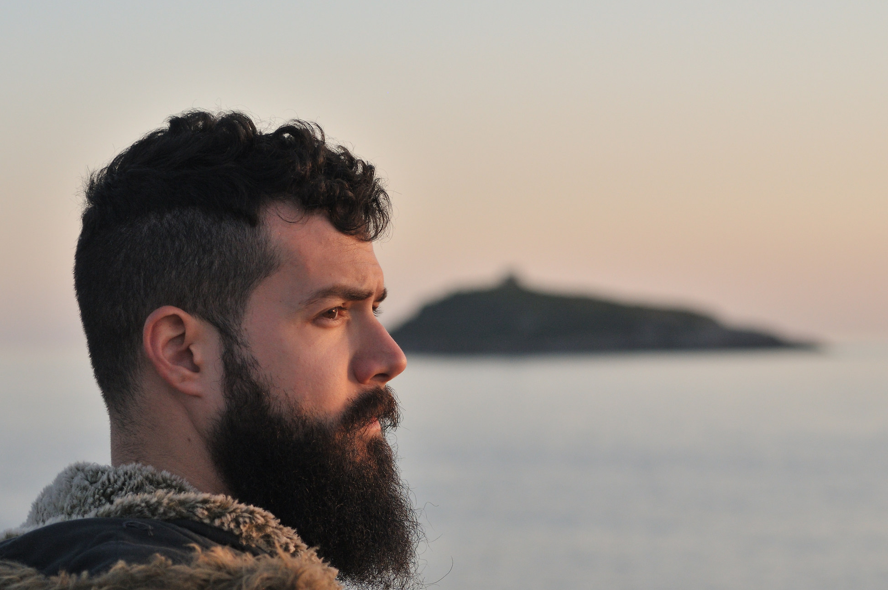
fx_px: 2734
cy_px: 345
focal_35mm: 111
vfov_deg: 12.3
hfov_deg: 18.4
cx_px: 456
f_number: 3.5
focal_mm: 60
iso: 400
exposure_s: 1/800
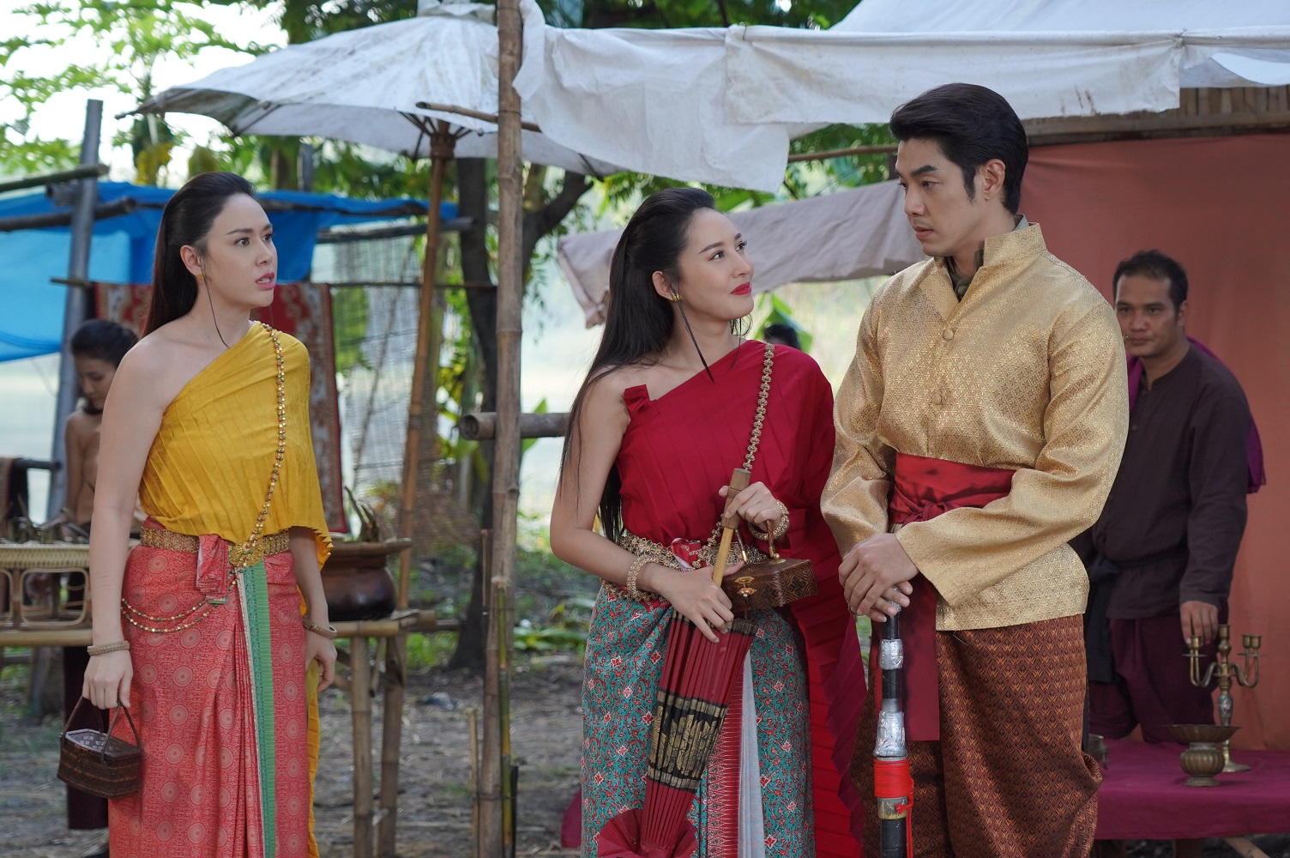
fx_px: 3759
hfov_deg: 19.5
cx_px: 645
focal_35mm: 105
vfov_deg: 13.0
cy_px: 429
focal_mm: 70
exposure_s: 1/160
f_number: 4
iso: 1000
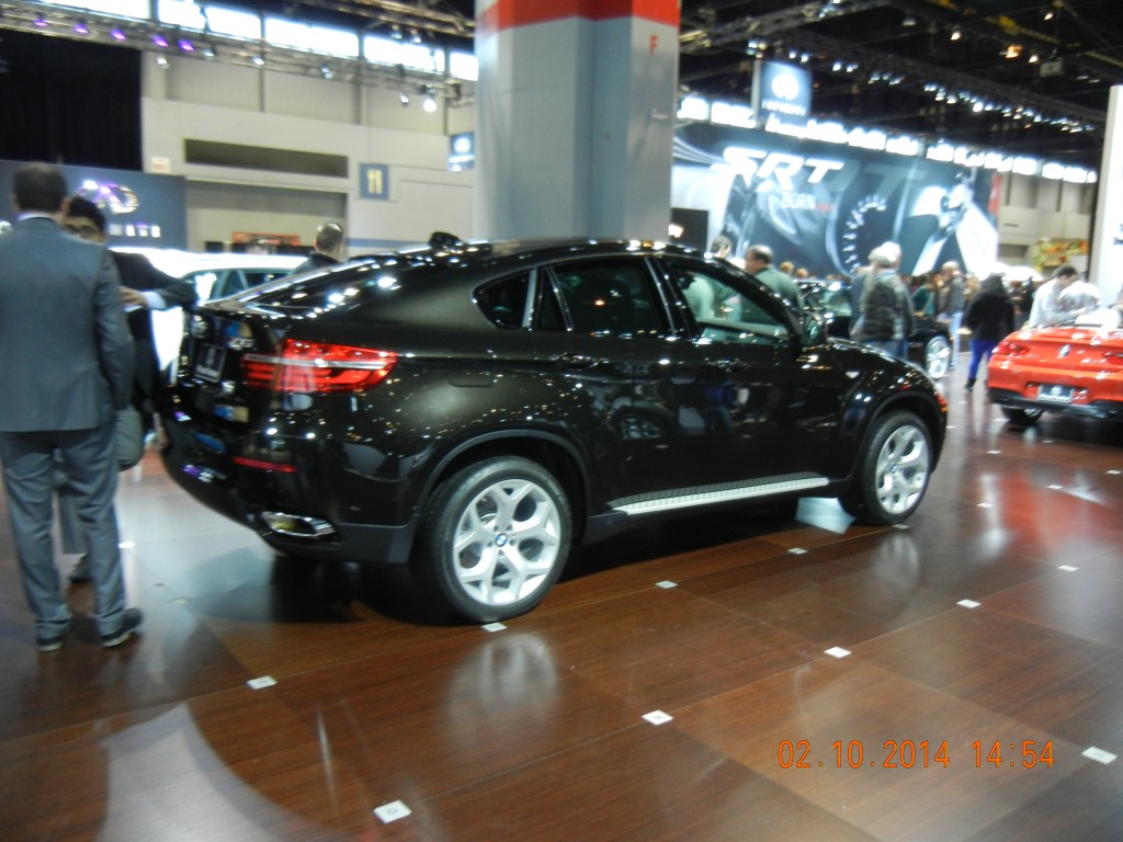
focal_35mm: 30
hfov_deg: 60.0
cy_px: 421
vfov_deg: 46.8
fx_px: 973
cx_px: 562
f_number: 3.5
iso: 400
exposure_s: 1/24.3
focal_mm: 5.4
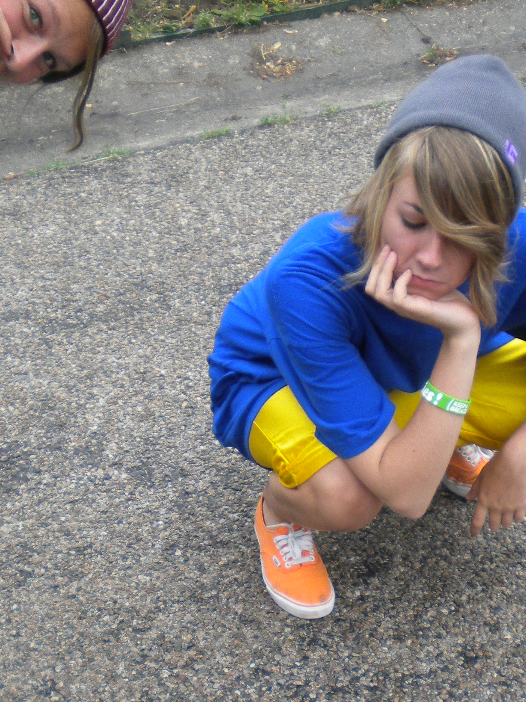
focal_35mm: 68
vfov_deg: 27.5
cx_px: 242
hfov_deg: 21.6
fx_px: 1378
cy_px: 638
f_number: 3.1
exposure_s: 1/500
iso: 174
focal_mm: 6.3
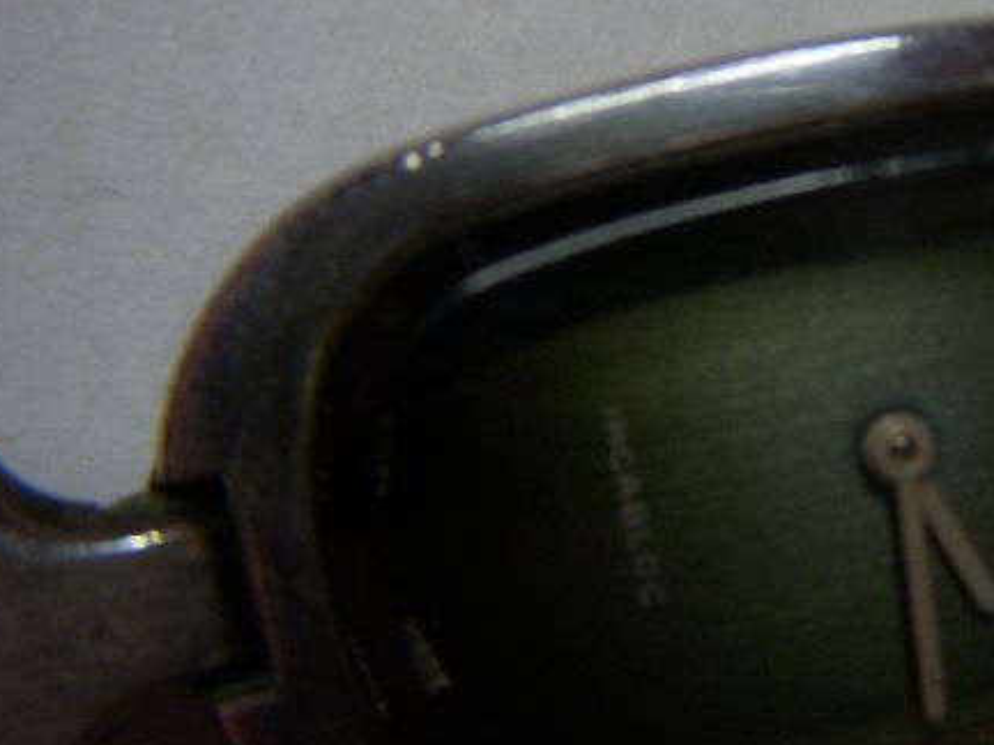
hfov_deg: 22.0
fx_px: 2498
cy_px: 262
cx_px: 904
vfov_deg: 16.9
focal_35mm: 87
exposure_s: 1/30
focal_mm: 7.9
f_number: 3.4
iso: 160
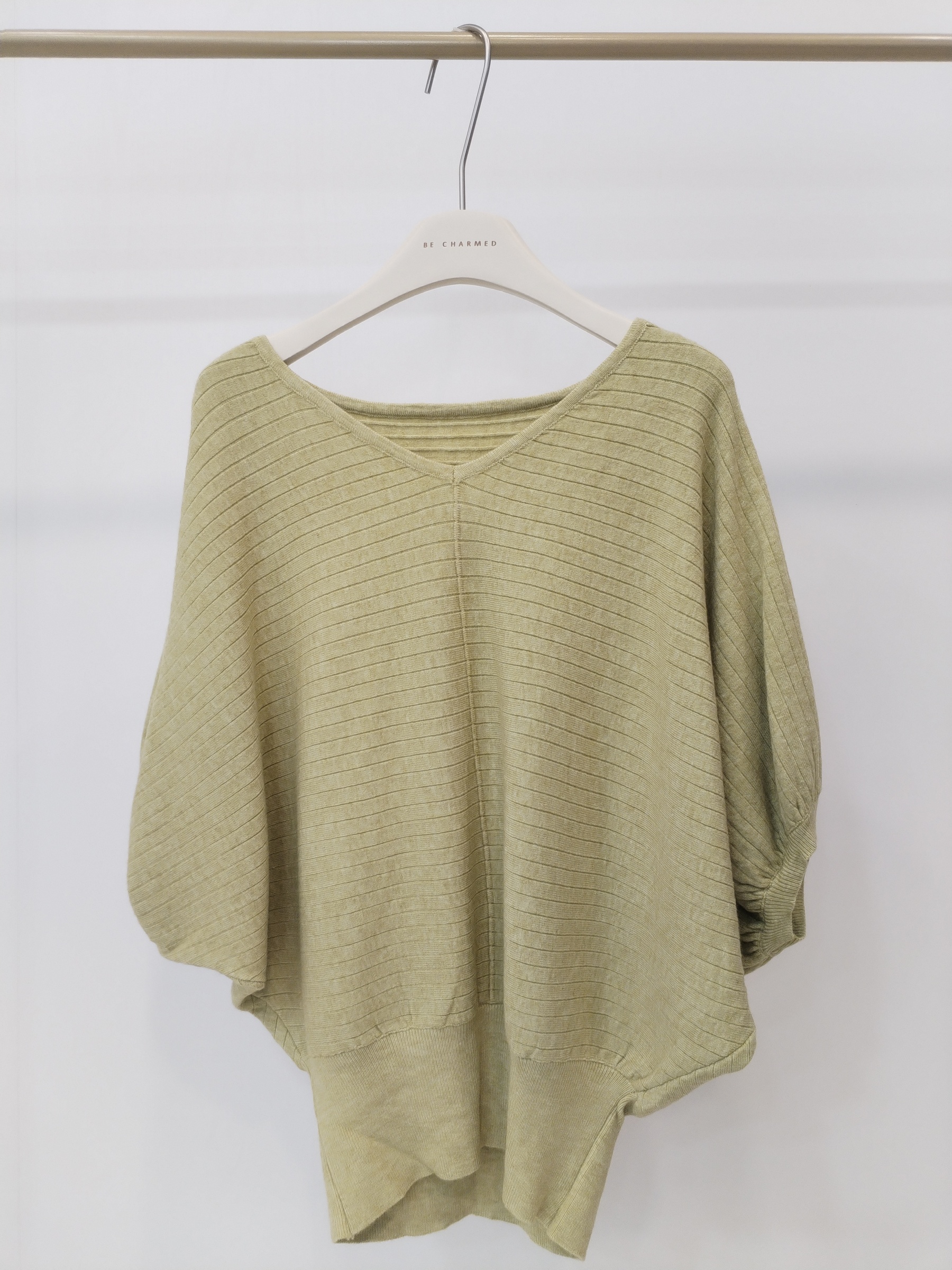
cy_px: 635
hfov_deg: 48.2
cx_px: 476
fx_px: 1063
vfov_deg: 61.7
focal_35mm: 29
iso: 372
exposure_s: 1/60
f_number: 1.8
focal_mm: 4.75
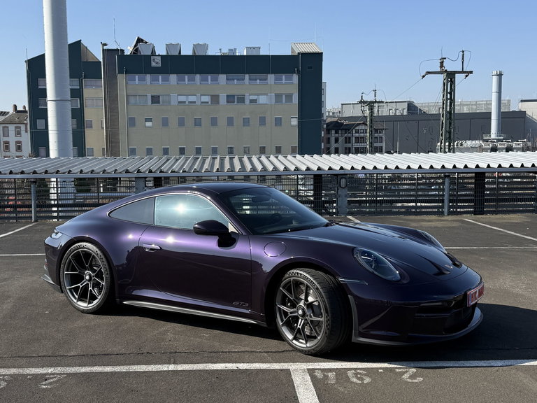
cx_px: 268
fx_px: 372
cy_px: 202
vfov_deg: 56.8
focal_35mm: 24
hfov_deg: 71.6
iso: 80
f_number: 1.78
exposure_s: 1/3584
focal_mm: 6.76
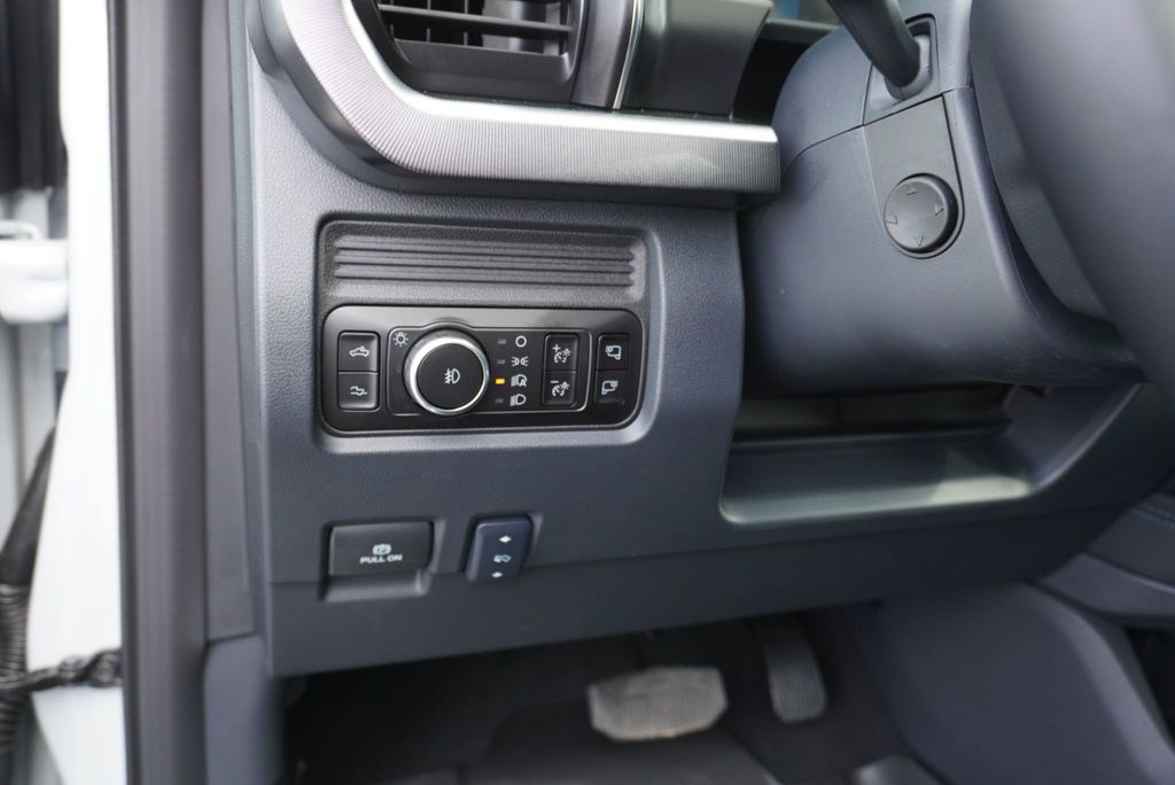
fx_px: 931
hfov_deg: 64.5
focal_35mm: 28
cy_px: 392
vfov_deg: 45.7
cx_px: 588
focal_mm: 19
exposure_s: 1/60
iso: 250
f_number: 4
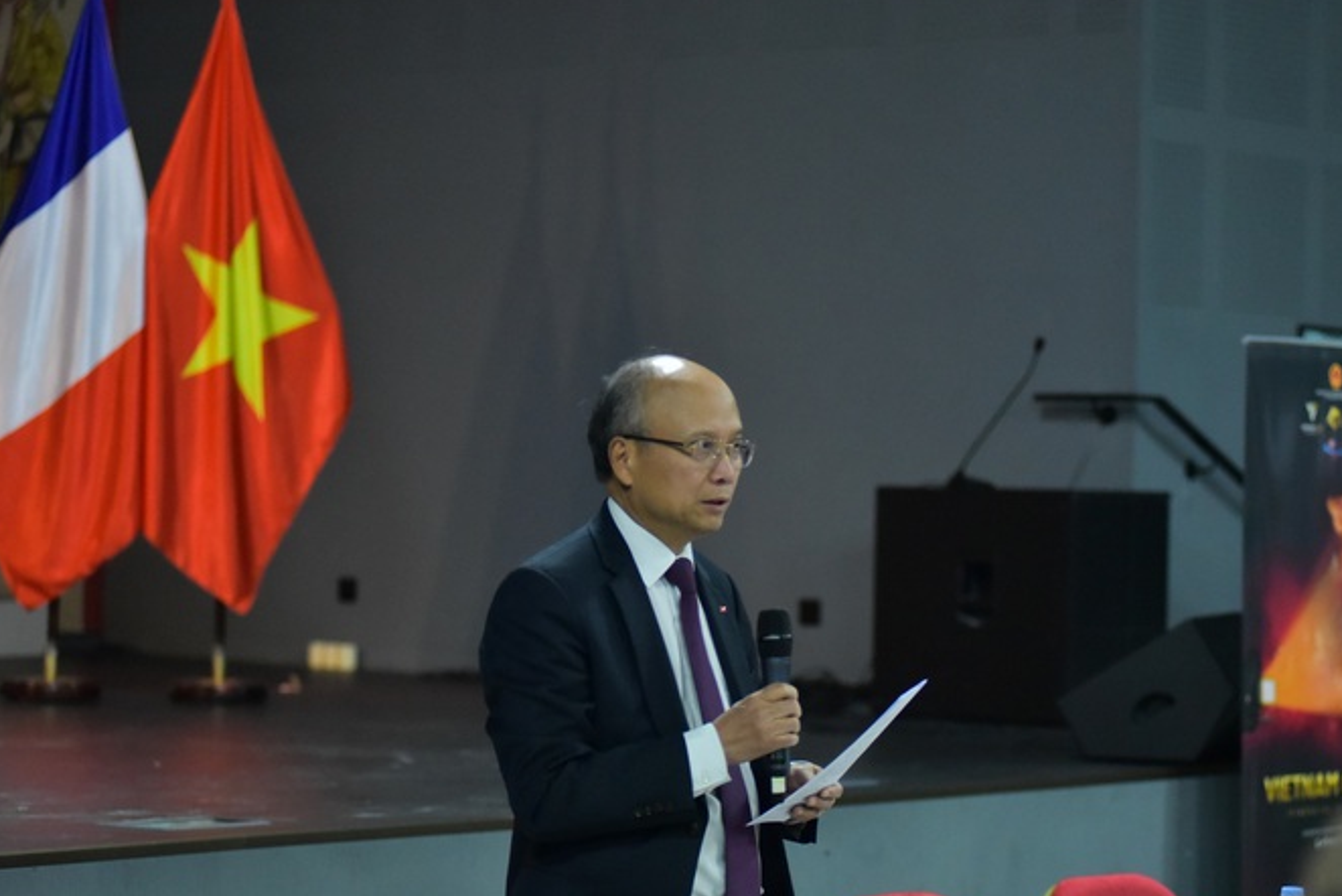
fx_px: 4028
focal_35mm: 108
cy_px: 498
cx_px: 771
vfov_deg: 12.7
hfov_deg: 18.9
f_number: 2.8
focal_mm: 92
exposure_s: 1/200
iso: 4000
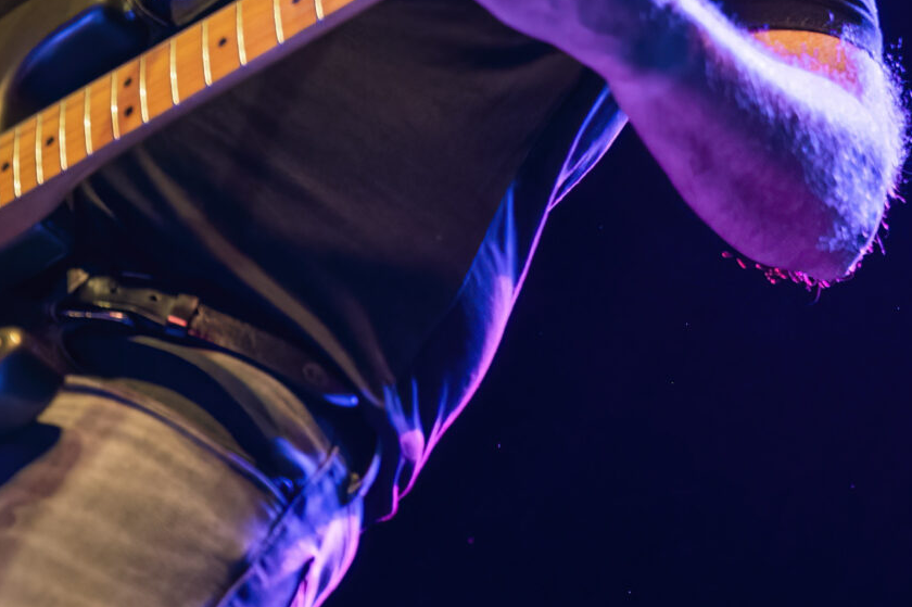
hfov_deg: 16.3
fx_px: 3165
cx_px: 700
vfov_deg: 10.8
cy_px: -125
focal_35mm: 125
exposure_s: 1/200
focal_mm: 41
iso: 2500
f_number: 2.8
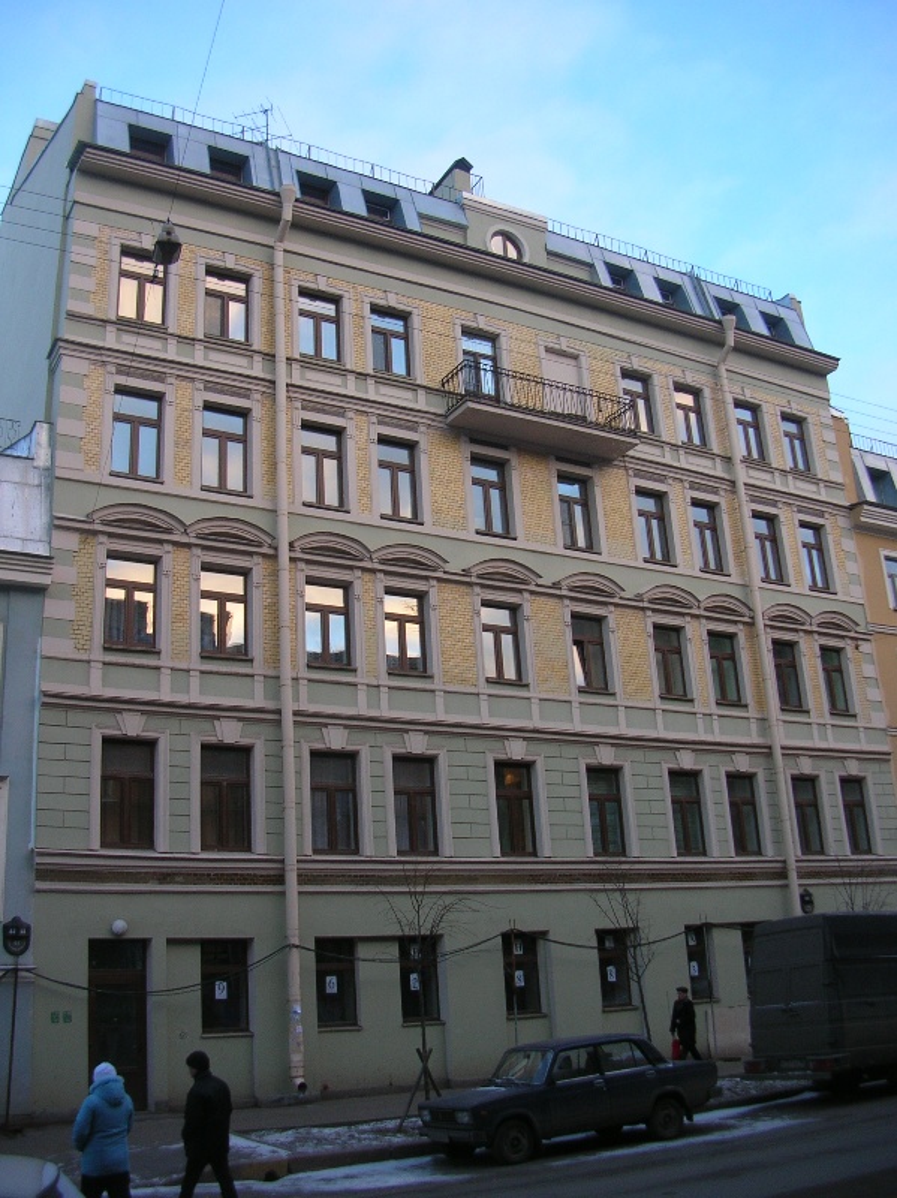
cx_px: 448
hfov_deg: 40.7
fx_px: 1211
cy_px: 599
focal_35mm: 35
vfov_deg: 52.7
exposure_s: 1/70.3
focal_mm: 5.8
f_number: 2.8
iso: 50
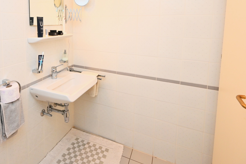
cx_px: 83
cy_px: 37
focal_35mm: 23
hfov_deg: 73.9
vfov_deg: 52.1
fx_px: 157
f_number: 5
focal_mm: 14
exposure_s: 1/100
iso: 200
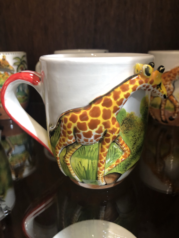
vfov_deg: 63.4
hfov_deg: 49.7
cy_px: 119
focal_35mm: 28
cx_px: 90
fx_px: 193
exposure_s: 1/17
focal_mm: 3.99
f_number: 1.8
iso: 64
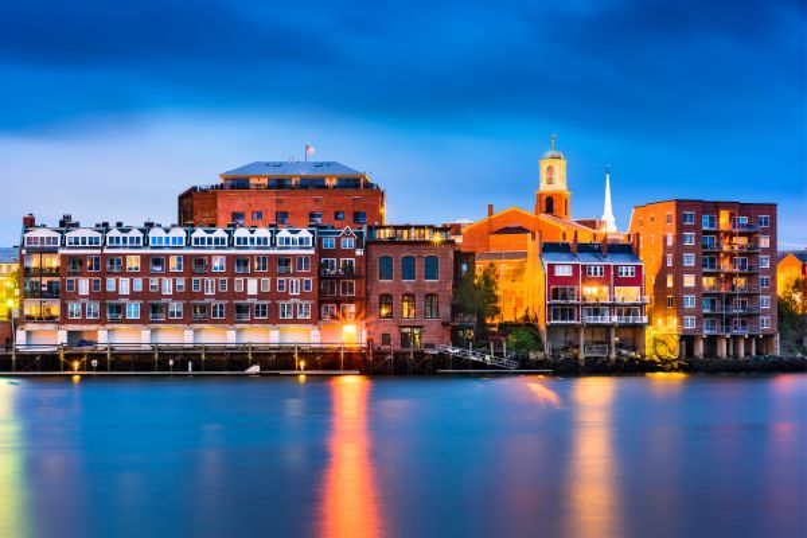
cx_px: 404
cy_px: 269
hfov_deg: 23.9
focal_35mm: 85
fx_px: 1905
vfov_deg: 16.1
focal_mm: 85
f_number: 8
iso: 80
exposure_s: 4.4
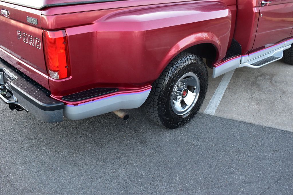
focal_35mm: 34
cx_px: 146
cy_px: 98
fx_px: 281
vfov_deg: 38.3
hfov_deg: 55.1
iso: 400
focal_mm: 23
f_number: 6.3
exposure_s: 1/25
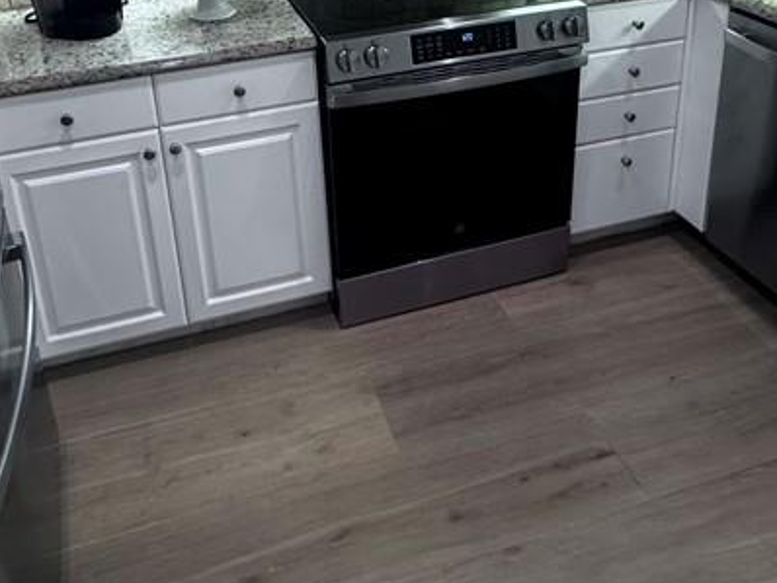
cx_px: 371
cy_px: 33
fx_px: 809
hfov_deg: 51.3
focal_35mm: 36
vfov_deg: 36.6
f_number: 2.2
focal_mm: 2.22
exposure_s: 1/120
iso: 320
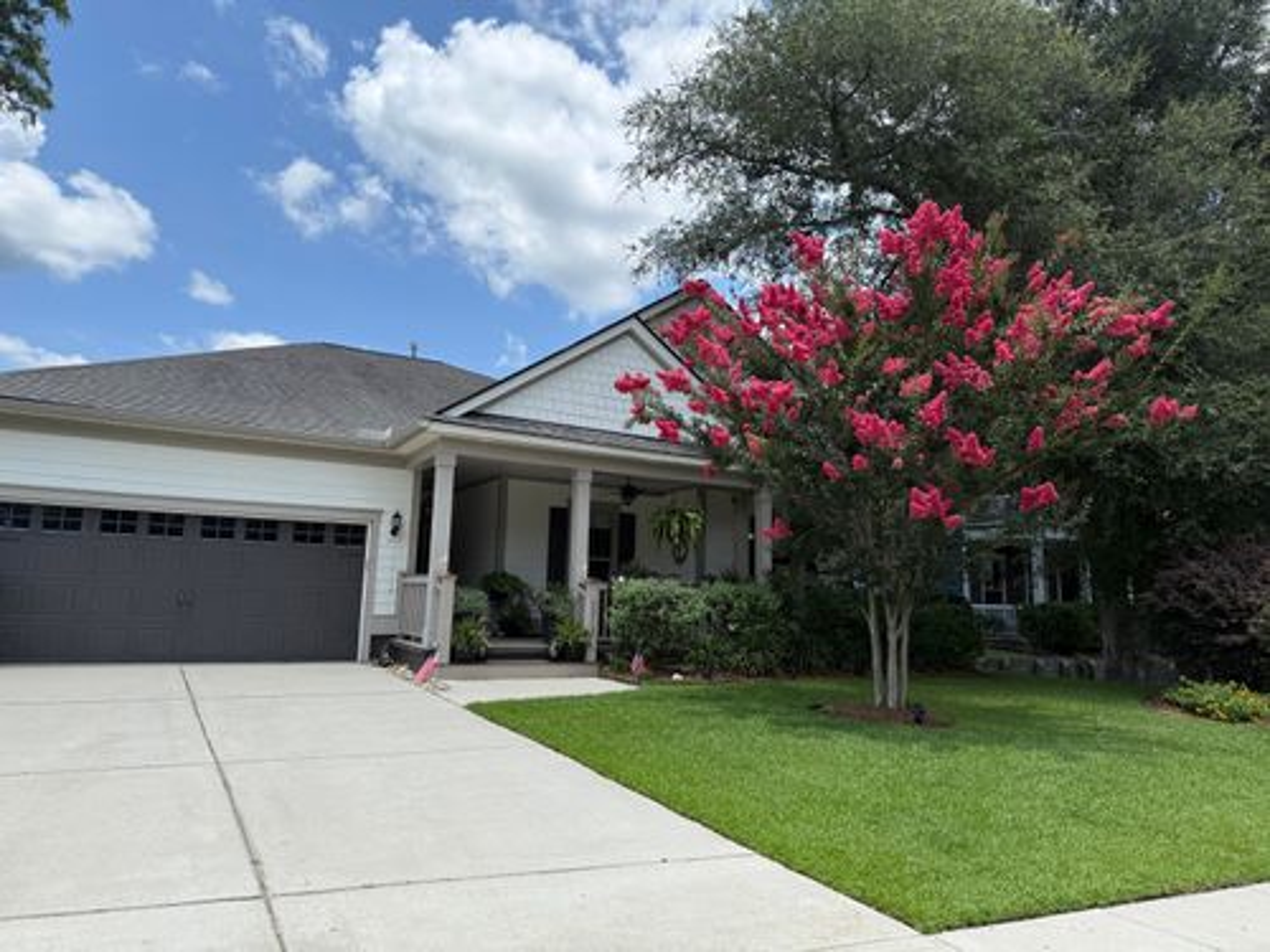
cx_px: 635
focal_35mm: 24
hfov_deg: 71.6
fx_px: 881
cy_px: 476
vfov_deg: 56.8
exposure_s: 1/3759
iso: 80
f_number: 1.78
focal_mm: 6.76
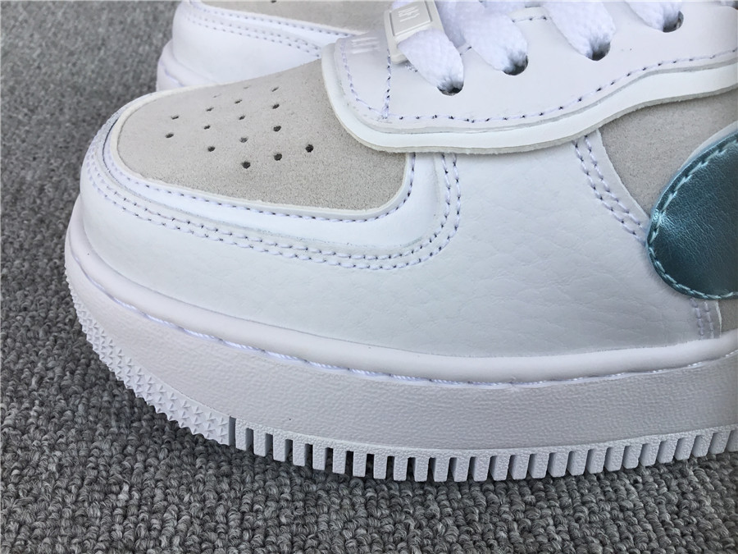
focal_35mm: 31
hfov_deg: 58.4
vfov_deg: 45.4
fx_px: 661
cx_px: 369
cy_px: 277
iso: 25
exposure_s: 1/515
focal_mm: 3.3
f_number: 2.4
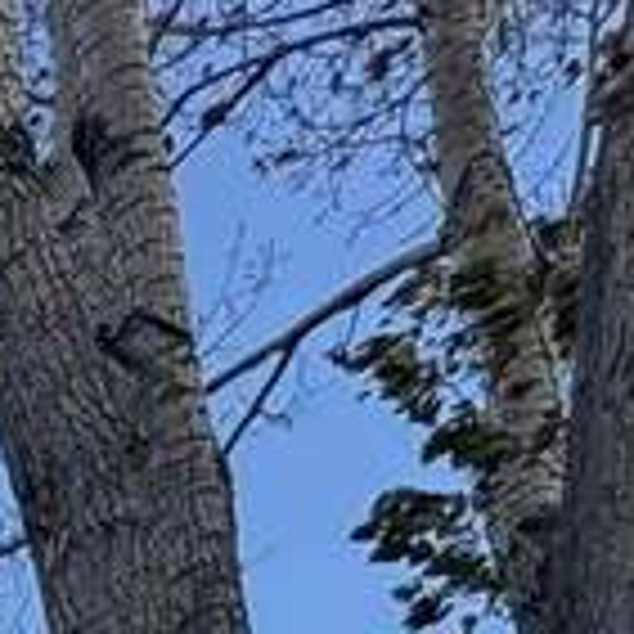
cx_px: -1506
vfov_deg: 10.3
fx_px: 2321
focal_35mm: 112
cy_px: 2001
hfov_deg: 9.7
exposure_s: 1/321
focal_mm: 2.22
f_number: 2.2
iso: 40
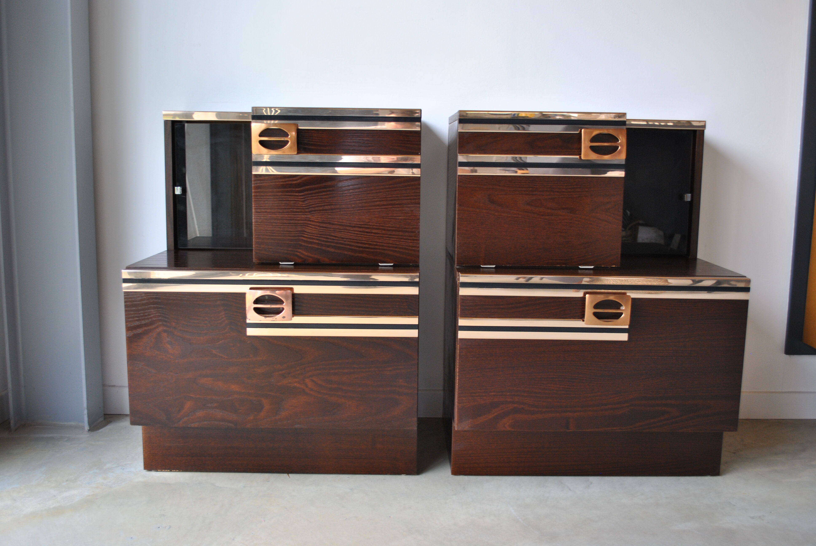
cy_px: 273
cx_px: 408
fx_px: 817
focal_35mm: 36
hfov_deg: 53.1
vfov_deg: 37.0
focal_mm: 24
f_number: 4
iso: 220
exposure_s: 1/30
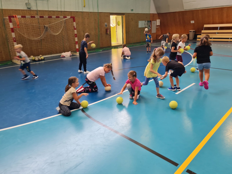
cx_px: 116
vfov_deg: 53.1
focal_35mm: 26
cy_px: 87
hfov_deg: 67.3
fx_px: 174
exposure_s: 1/100
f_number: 1.8
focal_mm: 5.4
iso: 100
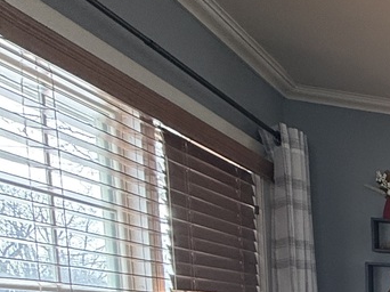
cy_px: 417
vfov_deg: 21.4
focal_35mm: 59
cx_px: 820
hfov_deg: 18.1
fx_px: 664
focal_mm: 2.22
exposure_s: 1/113
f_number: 2.2
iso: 64
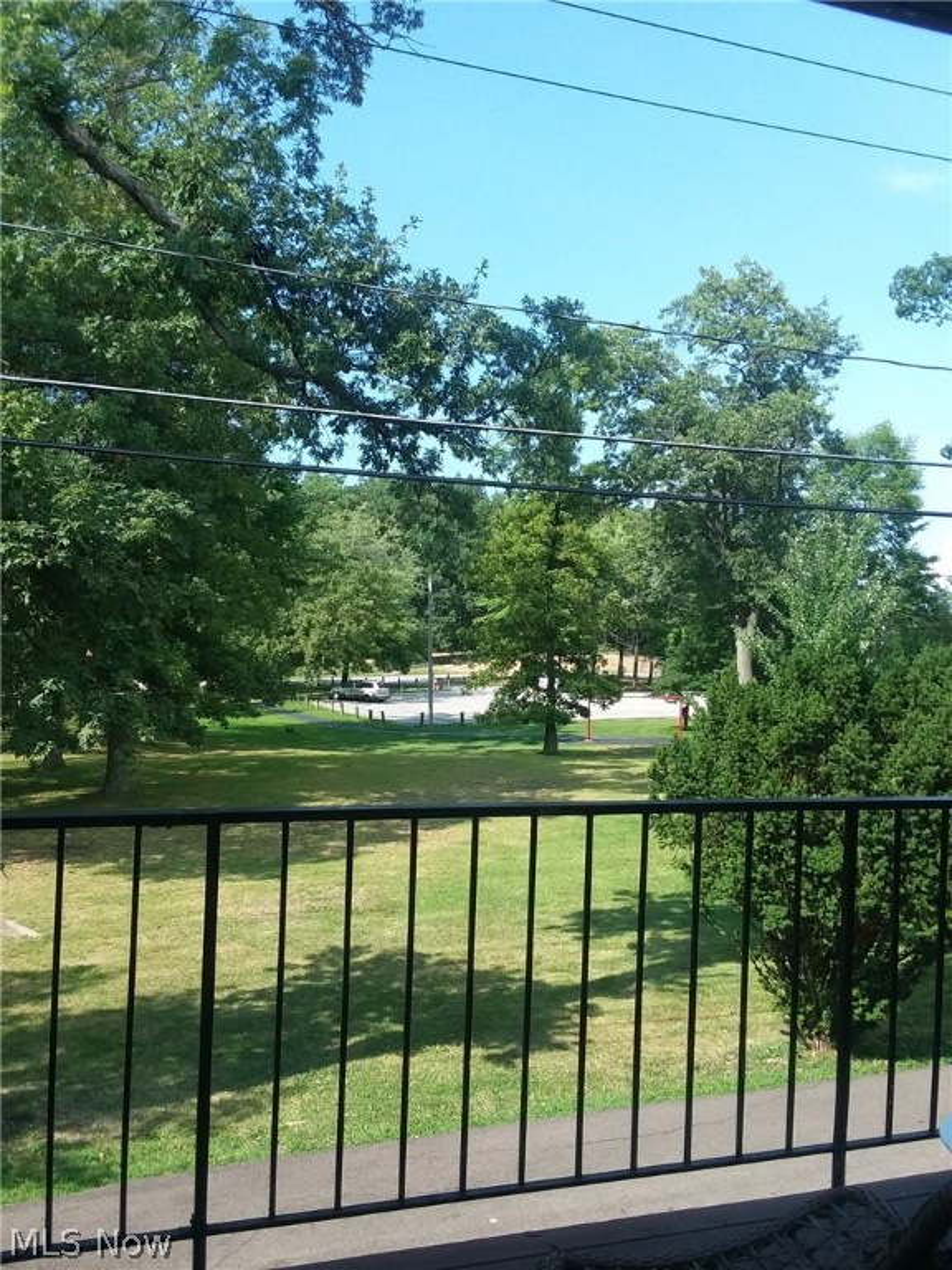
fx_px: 1063
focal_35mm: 29
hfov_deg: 48.2
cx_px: 476
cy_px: 635
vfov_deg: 61.7
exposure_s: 1/519
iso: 40
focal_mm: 2.47
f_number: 1.9
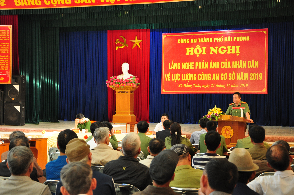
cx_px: 147
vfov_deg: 23.7
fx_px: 465
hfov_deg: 35.1
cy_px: 98
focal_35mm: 57
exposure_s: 1/30
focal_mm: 38
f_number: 4.5
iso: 800
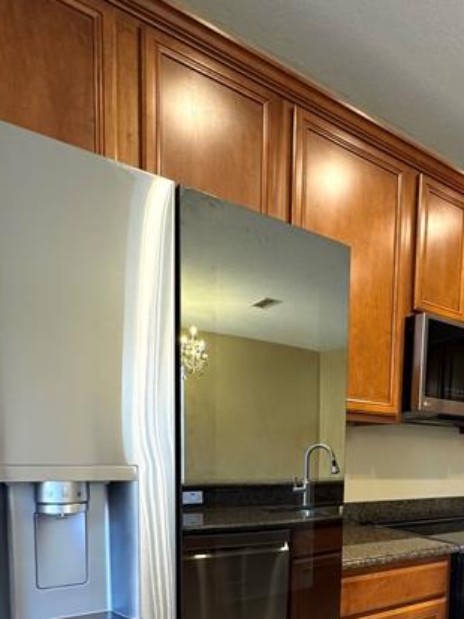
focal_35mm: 26
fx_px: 465
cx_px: 319
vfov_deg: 61.6
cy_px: 498
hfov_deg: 51.8
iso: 400
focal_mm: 2.22
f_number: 2.2
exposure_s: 1/60
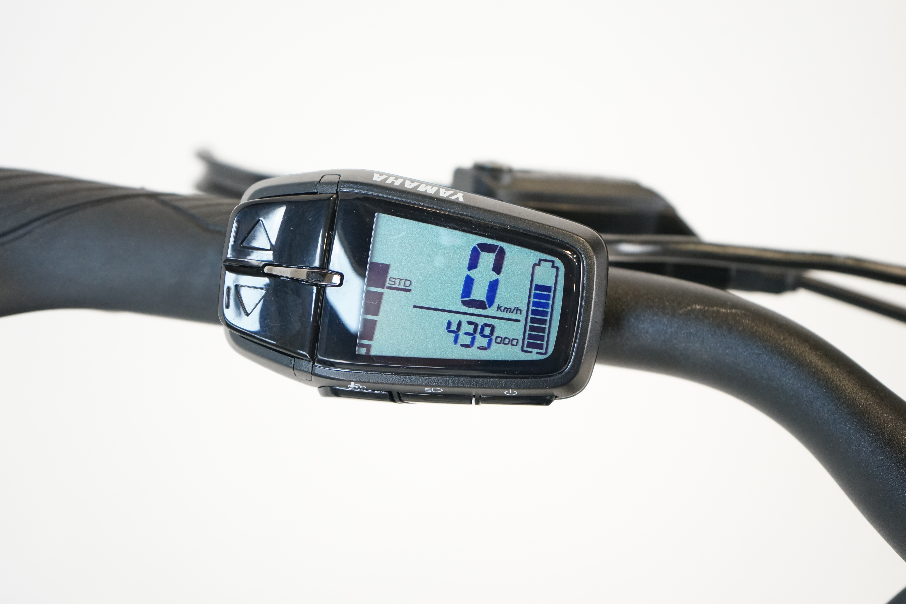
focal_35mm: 59
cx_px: 453
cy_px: 302
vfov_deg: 23.0
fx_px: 1485
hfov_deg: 33.9
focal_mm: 59
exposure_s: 1/200
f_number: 5.6
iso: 2500
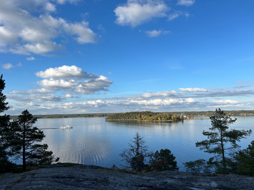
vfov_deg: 53.1
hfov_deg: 67.3
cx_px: 127
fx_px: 191
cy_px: 95
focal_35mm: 26
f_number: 1.5
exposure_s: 1/4115
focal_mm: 5.7
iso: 50
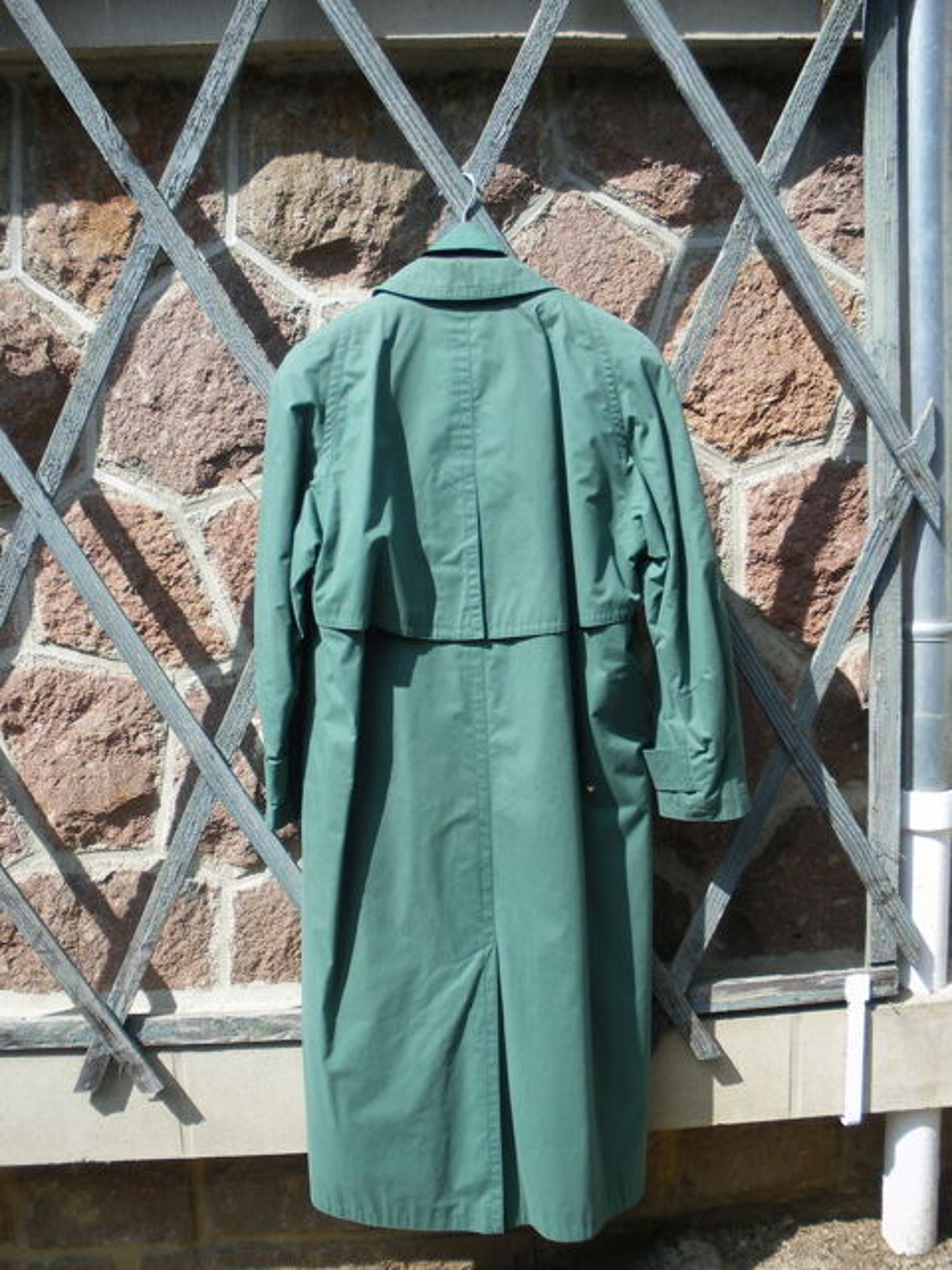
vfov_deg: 51.4
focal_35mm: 36
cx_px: 476
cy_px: 635
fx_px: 1320
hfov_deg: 39.7
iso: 80
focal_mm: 6.3
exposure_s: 1/320
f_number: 3.5
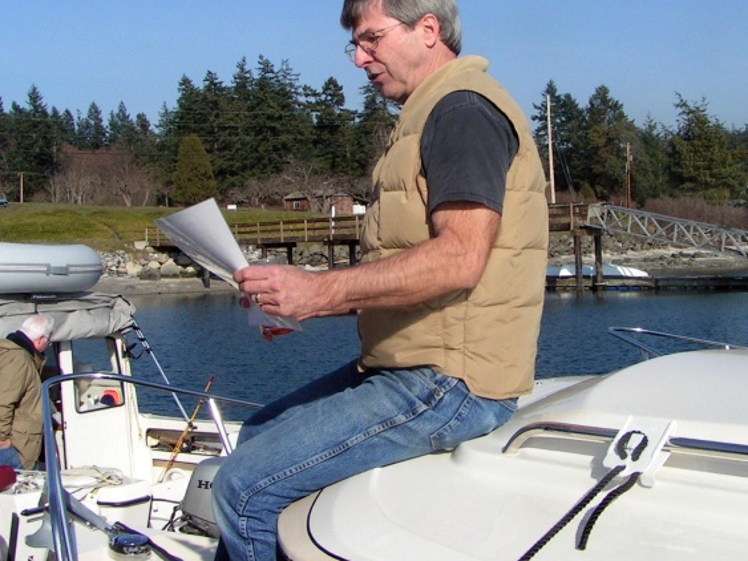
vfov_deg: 26.9
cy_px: 210
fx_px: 1167
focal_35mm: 54
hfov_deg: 35.5
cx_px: 425
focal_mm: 5.8
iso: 50
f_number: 5.6
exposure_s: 1/500
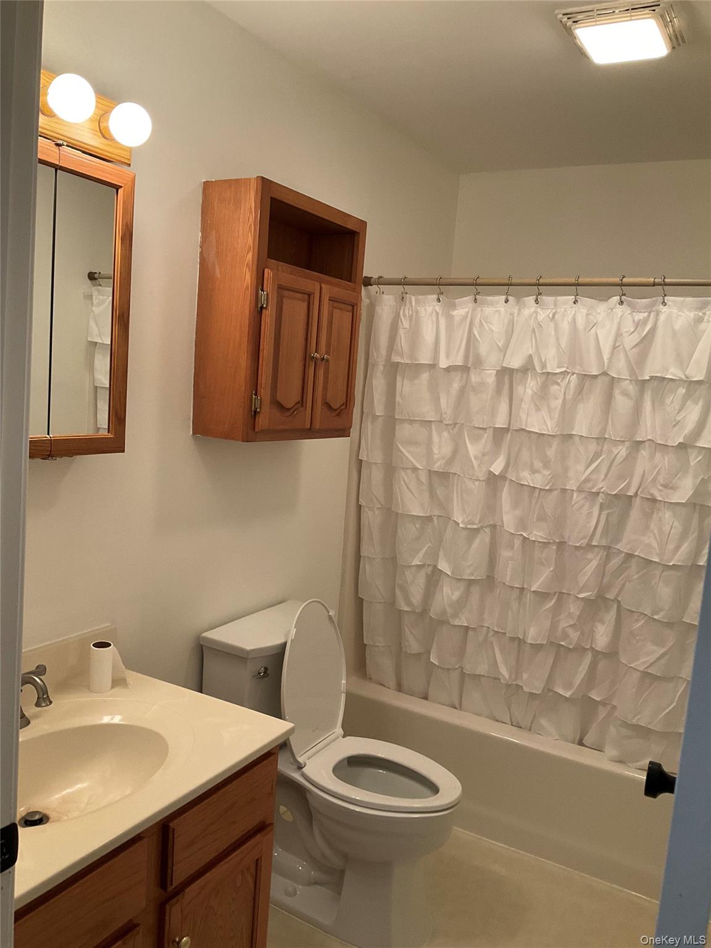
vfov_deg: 61.7
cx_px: 356
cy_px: 474
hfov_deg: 48.2
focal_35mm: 29
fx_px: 794
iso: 100
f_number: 1.8
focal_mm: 3
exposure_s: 1/60
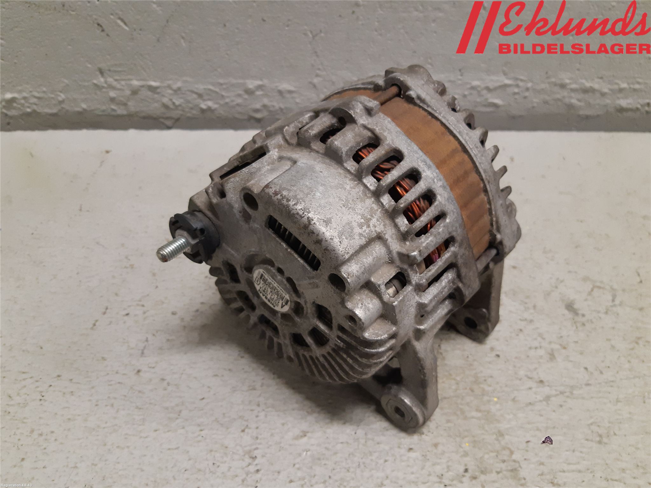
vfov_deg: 53.1
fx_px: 489
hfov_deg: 67.3
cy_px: 244
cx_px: 326
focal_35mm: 26
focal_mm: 3.93
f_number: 1.7
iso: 200
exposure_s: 1/50
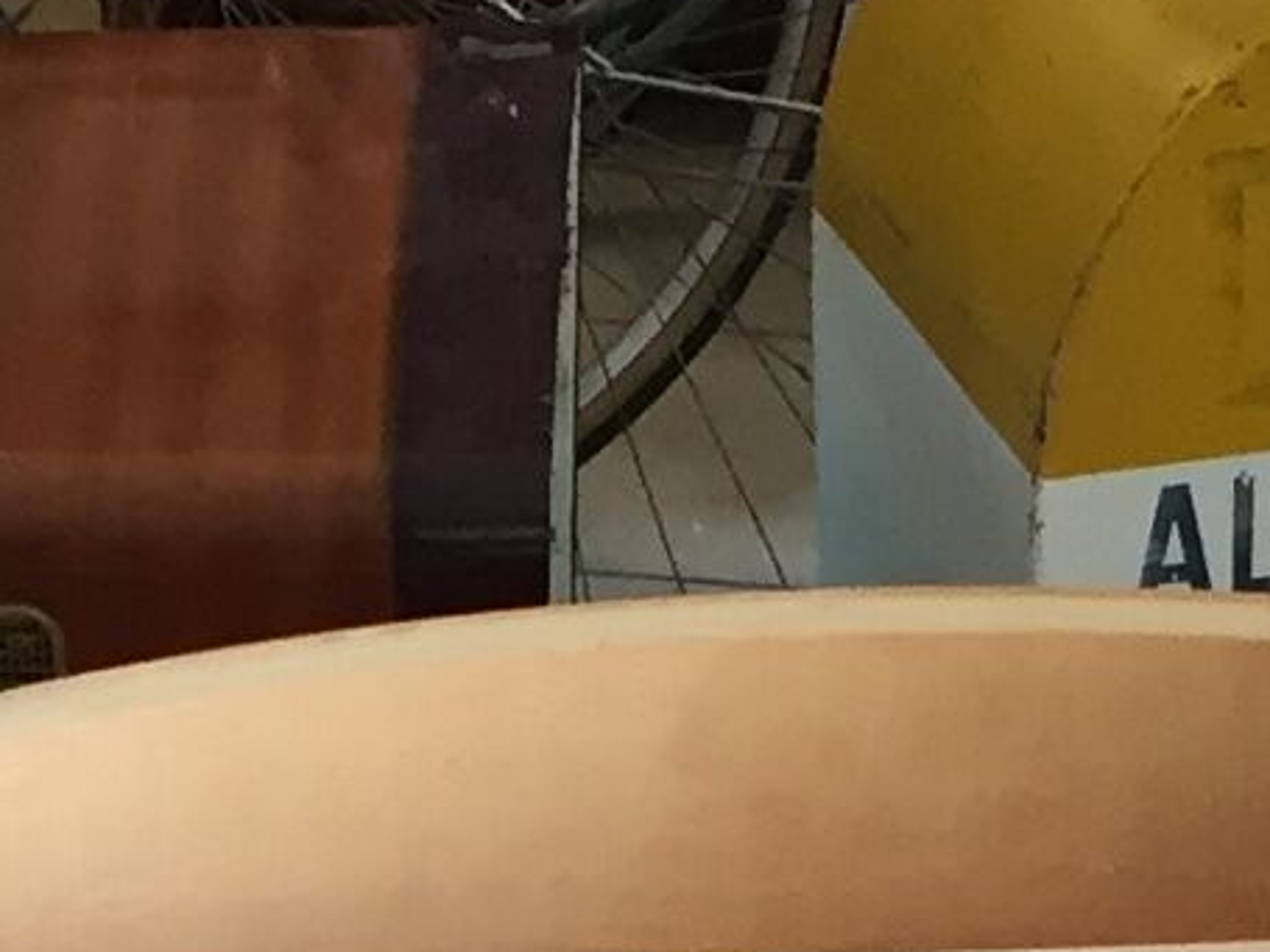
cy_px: 2393
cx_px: 1114
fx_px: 7629
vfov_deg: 6.7
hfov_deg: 9.5
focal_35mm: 208
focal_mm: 4.15
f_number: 2.2
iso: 80
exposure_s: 1/33
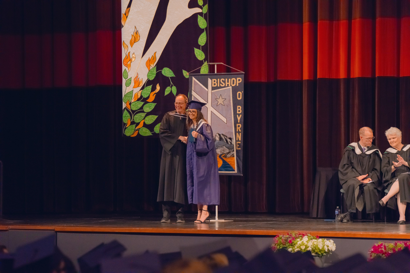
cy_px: 136
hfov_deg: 15.4
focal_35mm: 133
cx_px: 205
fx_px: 1515
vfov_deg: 10.3
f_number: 4
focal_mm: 133
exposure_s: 1/320
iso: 8000
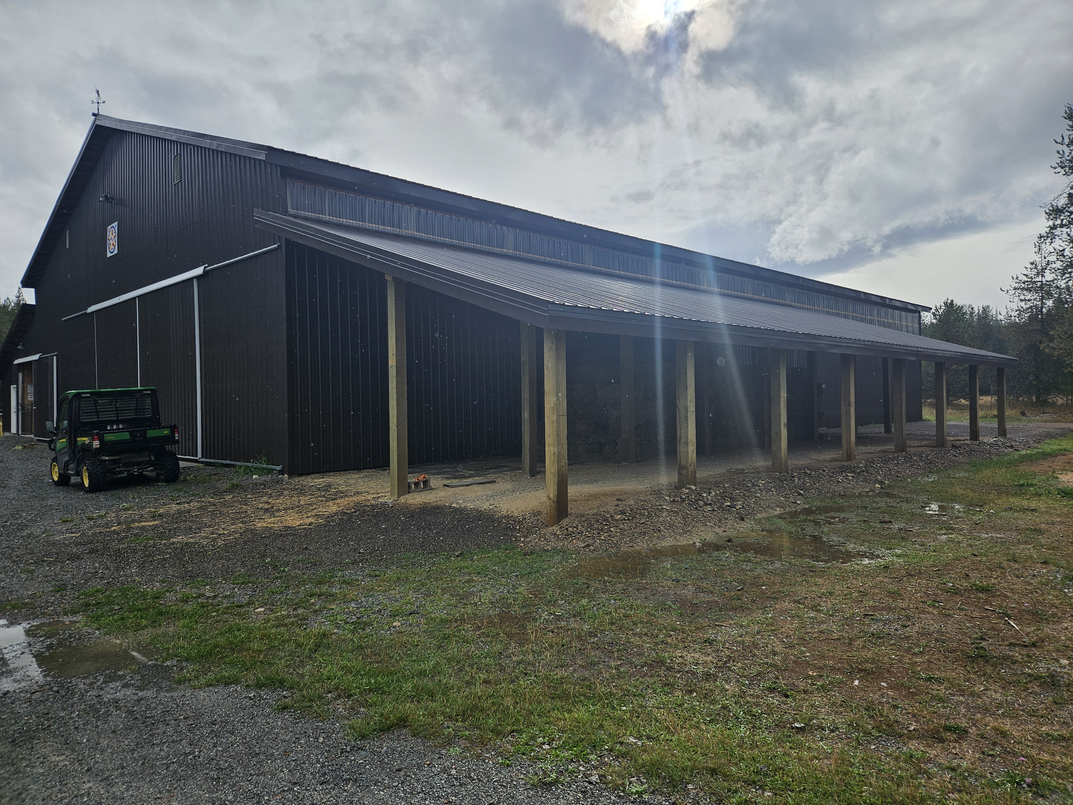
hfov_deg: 73.9
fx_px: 713
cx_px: 536
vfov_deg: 58.9
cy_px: 402
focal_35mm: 23
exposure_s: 1/2016
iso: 25
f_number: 1.8
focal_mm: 5.4
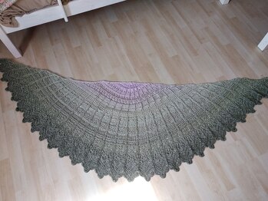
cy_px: 100
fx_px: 201
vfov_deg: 53.1
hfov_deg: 67.3
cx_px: 134
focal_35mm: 26
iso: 400
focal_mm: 3.81
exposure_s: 1/50
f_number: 2.2
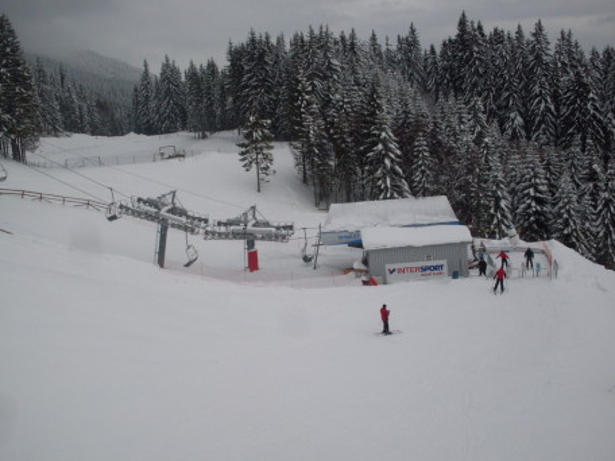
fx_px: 711
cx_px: 302
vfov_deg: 36.0
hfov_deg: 46.8
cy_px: 226
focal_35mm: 40
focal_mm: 6.3
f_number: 8.4
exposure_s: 1/180
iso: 80
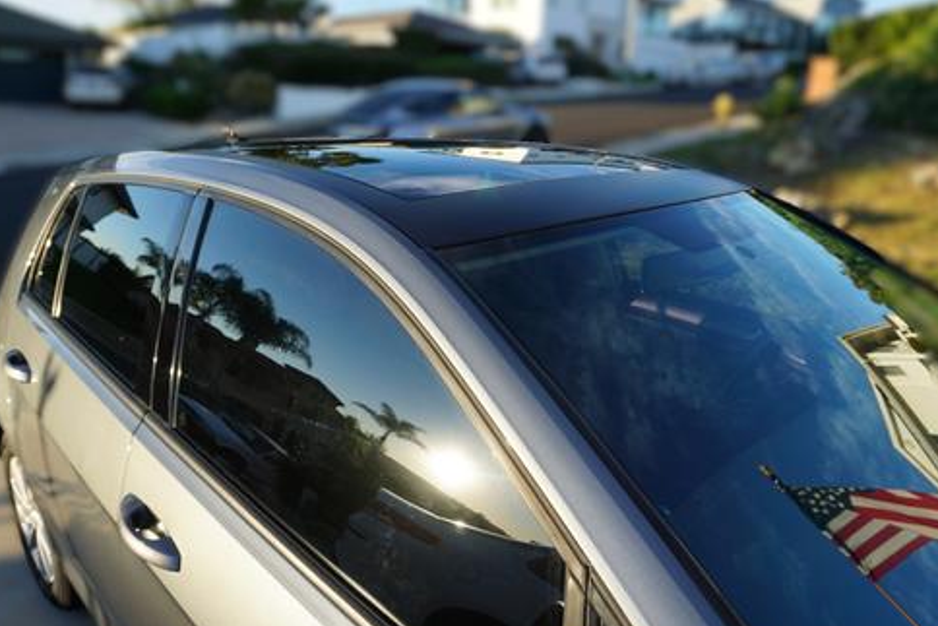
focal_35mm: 25
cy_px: 322
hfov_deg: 71.5
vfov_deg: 51.3
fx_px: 652
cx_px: 465
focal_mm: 16
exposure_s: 1/640
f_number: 5.6
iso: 400
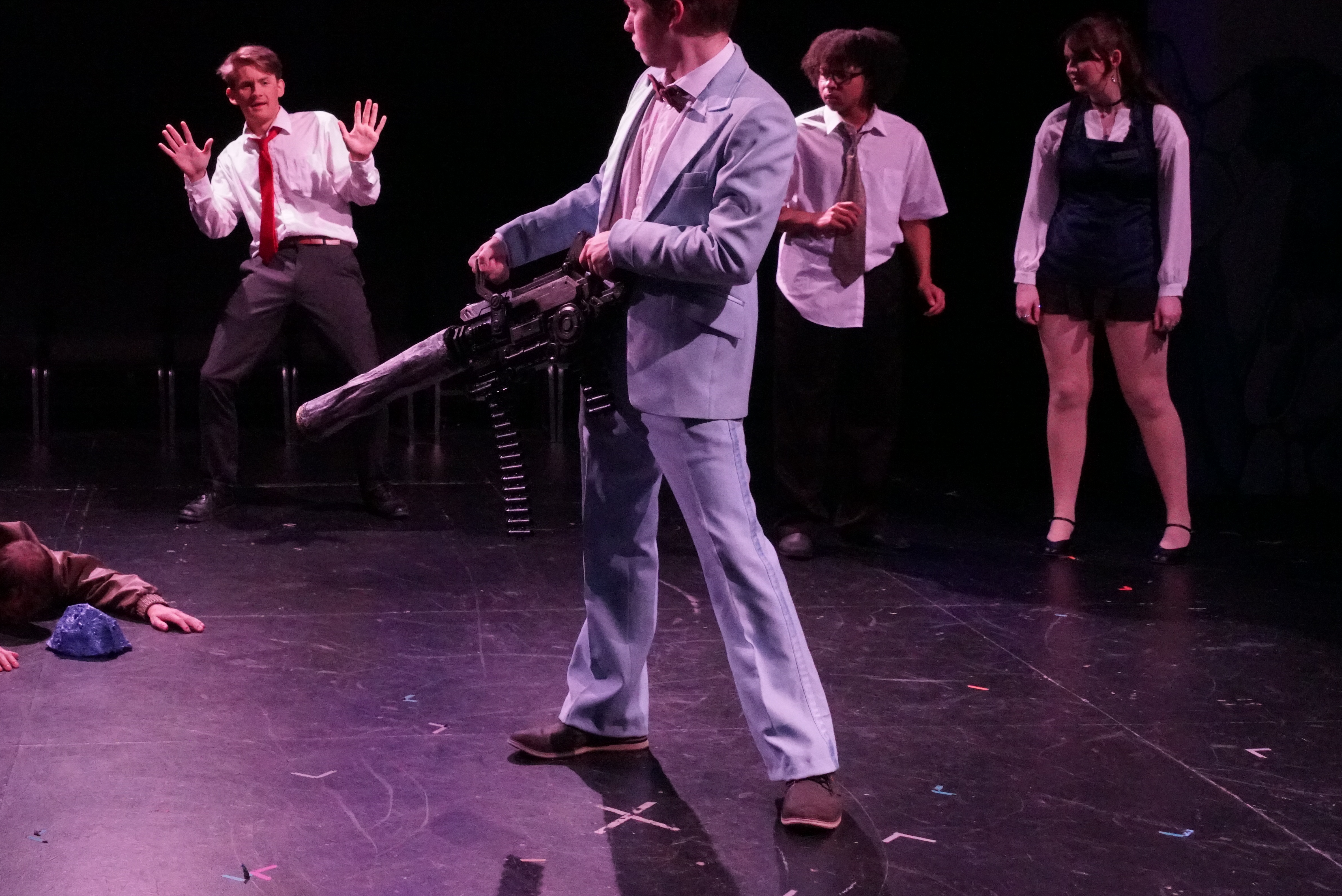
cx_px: 330
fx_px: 2125
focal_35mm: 57
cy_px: 293
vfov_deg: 23.7
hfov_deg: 34.3
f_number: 8
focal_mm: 34
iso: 16000
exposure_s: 1/200
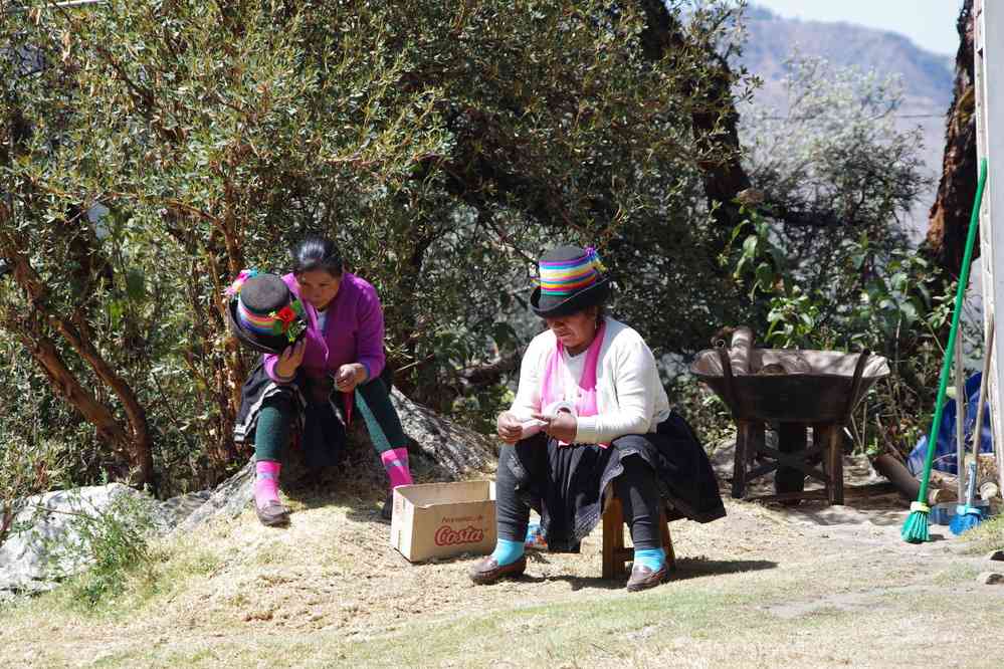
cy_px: 334
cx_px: 502
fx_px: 5020
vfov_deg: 7.6
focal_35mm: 180
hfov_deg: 11.4
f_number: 7.1
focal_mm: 120
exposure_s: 1/200
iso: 400
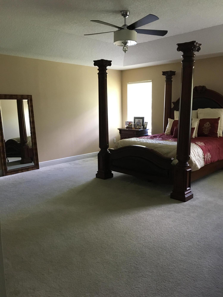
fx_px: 249
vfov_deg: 61.7
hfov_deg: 48.2
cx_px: 112
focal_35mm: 29
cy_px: 148
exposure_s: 1/30
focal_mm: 4.15
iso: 160
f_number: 2.2
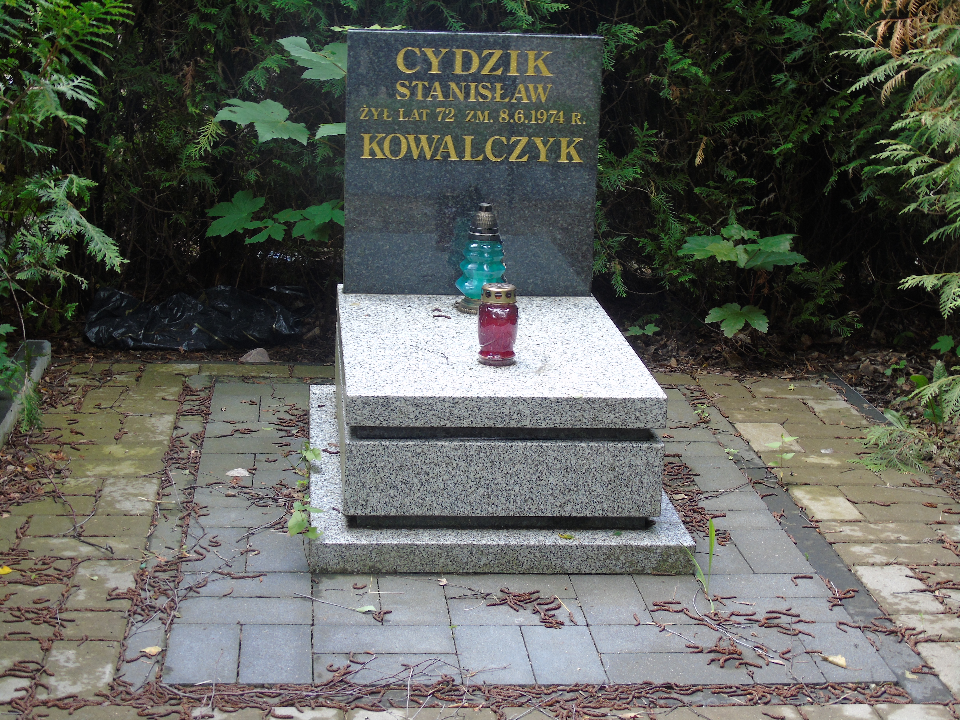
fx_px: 1719
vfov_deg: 23.7
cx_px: 480
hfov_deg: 31.2
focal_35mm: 62
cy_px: 360
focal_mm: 11
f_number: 4.5
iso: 80
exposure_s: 1/30
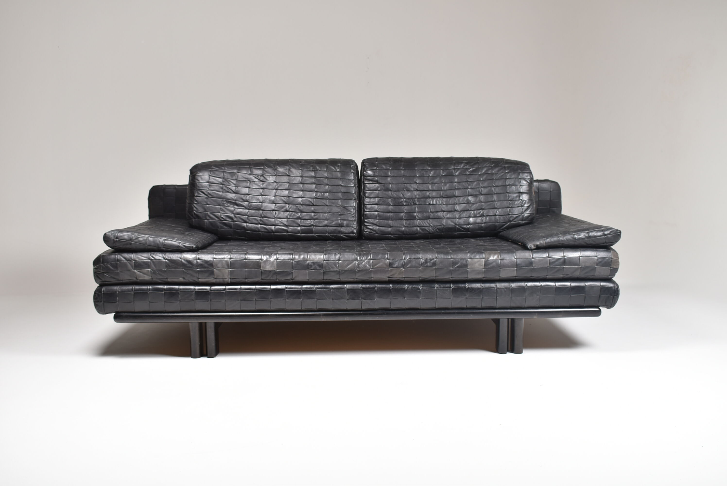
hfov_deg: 53.1
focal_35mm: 36
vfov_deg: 36.9
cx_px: 364
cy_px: 243
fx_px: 728
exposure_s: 1/160
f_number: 7.1
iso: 100
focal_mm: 24
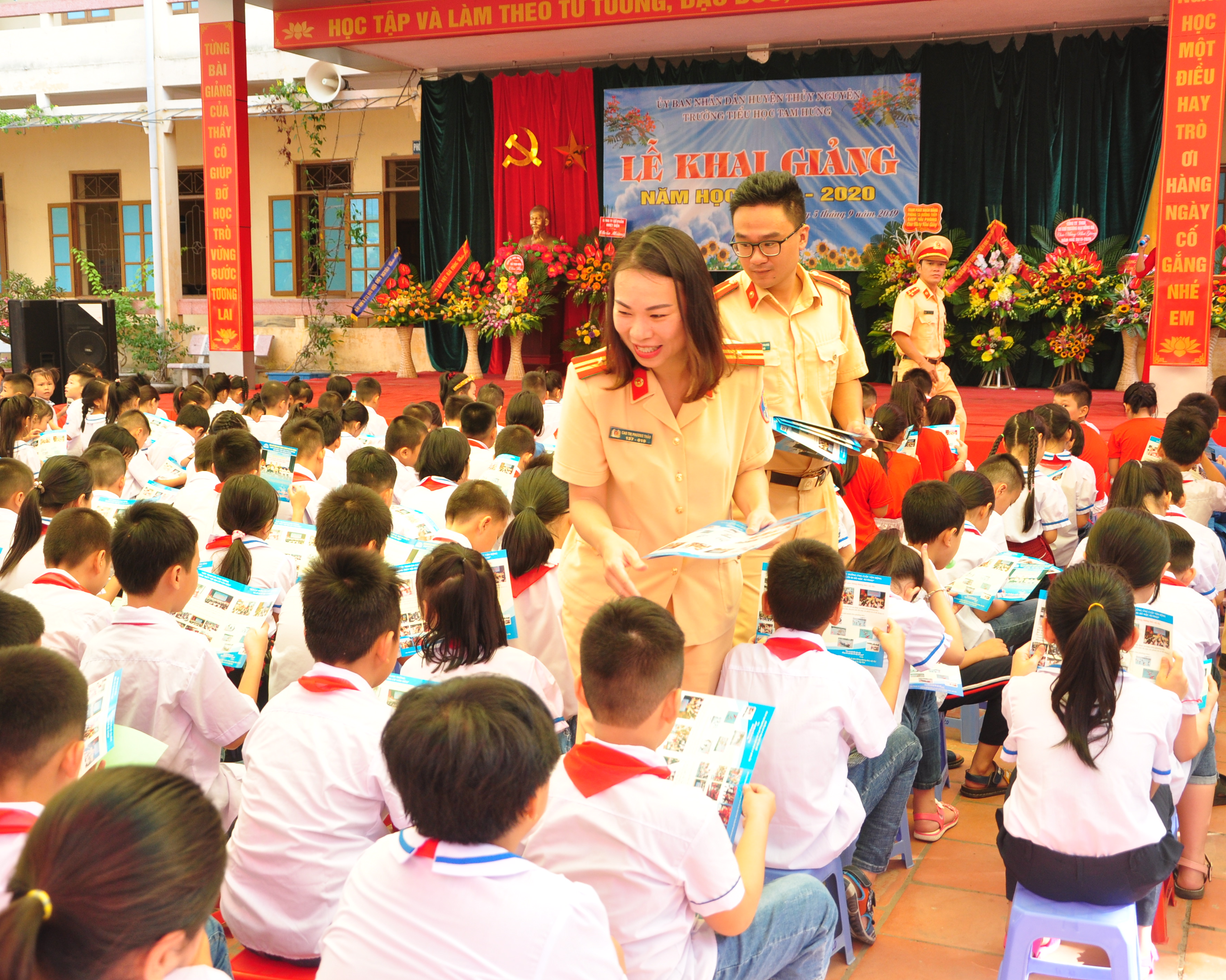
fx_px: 1488
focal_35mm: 41
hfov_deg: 44.8
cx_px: 621
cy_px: 486
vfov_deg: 36.5
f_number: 3.8
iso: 400
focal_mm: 24
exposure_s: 1/200
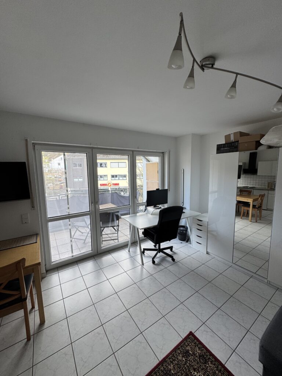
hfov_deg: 85.7
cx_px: 141
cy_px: 188
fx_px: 152
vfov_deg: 102.1
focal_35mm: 14
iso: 64
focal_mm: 2.22
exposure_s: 1/99
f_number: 2.2
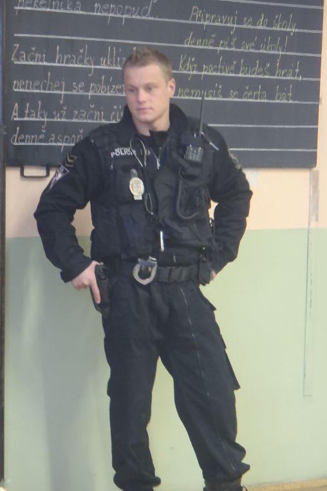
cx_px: 46
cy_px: 244
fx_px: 1390
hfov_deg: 13.3
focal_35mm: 102
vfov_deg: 20.0
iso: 200
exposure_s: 1/5
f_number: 4
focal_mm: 13.18
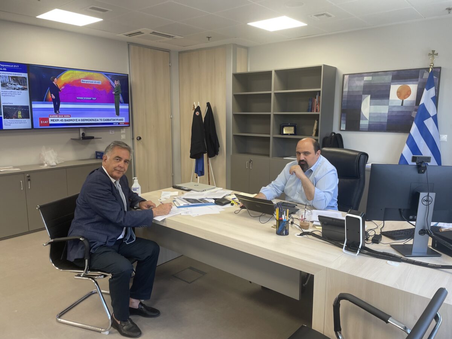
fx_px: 339
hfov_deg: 67.3
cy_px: 170
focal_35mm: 26
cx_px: 226
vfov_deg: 53.1
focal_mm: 4.2
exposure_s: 1/100
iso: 100
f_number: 1.6
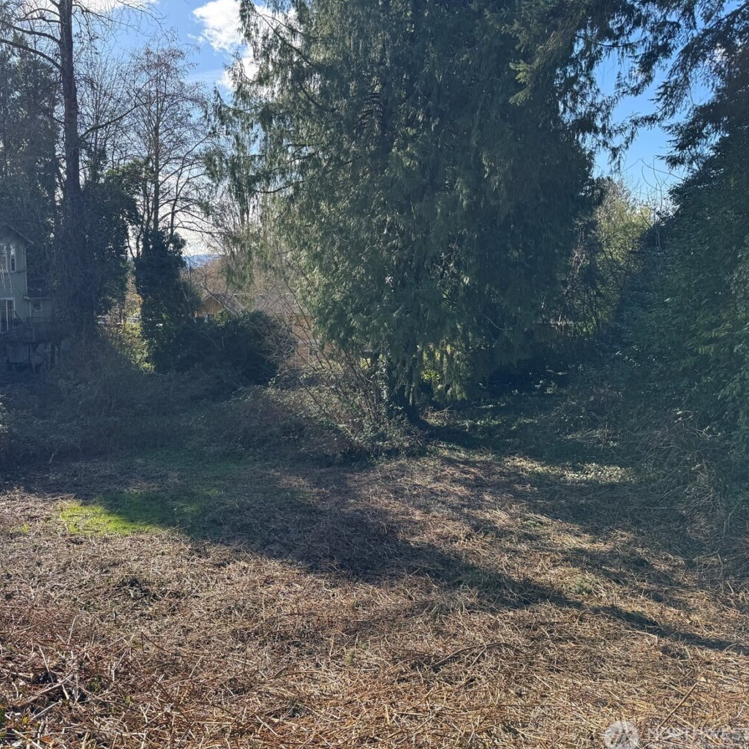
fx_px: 710
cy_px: 380
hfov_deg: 54.6
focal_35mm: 29
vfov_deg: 55.6
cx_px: 258
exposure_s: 1/1151
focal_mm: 6.76
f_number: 1.78
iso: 80
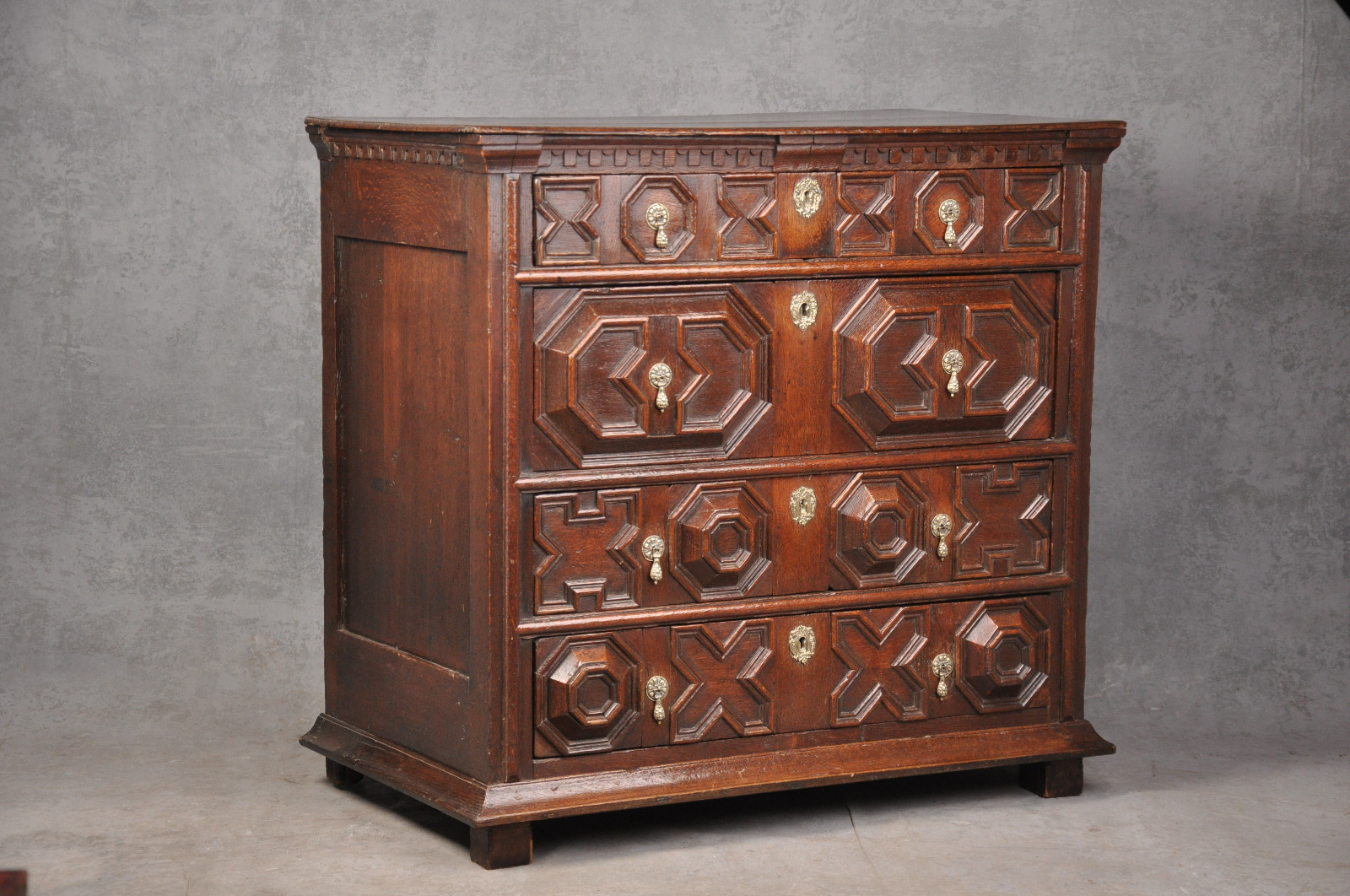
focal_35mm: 87
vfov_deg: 15.7
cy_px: 448
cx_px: 675
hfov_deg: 23.4
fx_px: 3258
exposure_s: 1/125
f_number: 5.6
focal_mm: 58
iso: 800
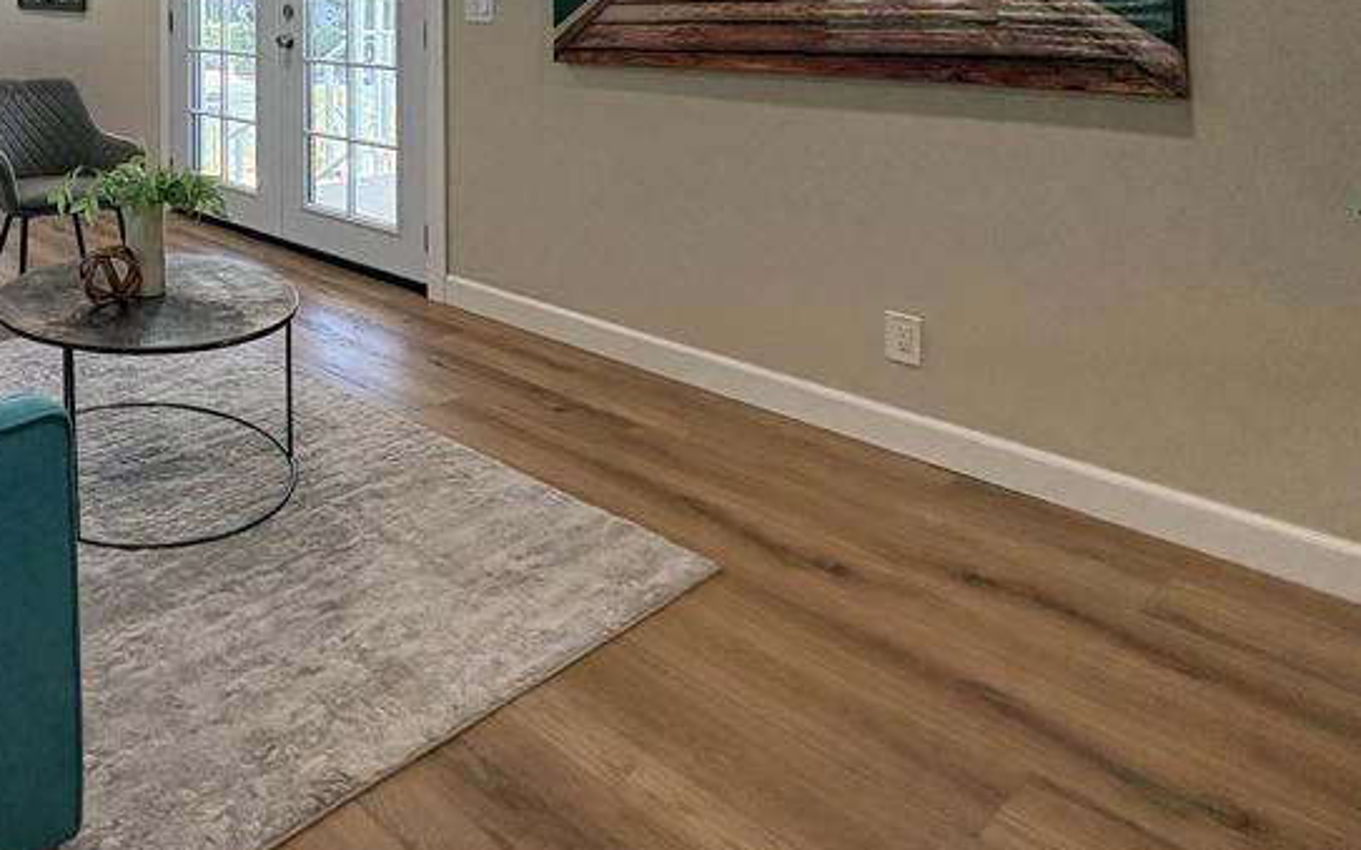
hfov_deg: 57.4
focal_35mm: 28
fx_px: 1038
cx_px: 143
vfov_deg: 39.0
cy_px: -15
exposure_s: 1/120
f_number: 2.2
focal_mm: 2.22
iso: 160
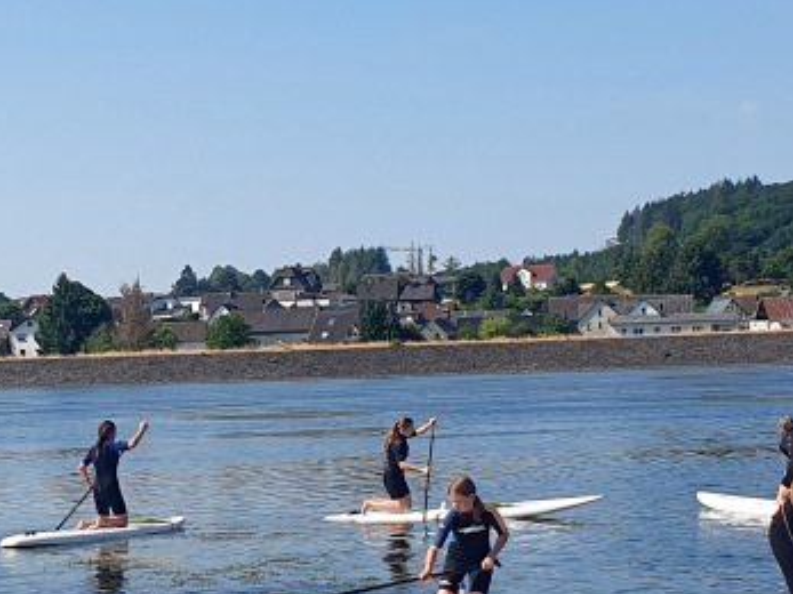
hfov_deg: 20.2
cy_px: 393
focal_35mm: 96
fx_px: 2198
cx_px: 135
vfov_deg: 15.4
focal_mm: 4.32
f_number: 2.4
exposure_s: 1/1528
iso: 50
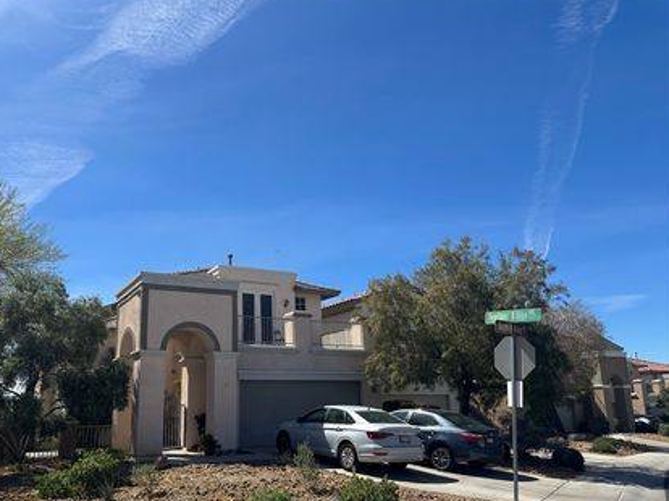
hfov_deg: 61.1
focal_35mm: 29
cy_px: 292
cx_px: 267
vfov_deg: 48.0
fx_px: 560
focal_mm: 6.86
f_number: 1.78
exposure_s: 1/5000
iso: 80
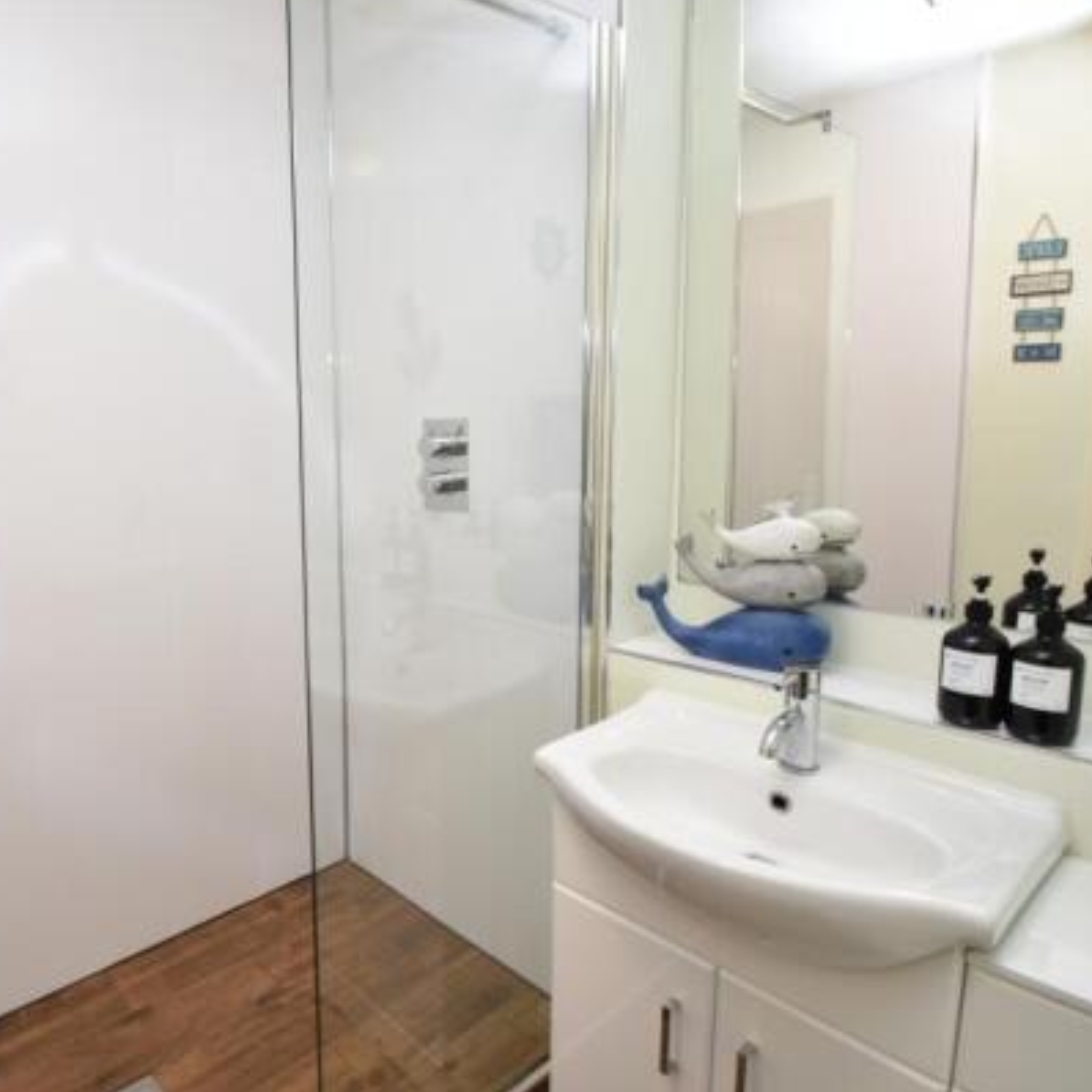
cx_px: 294
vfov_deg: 72.1
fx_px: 749
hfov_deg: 68.2
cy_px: 512
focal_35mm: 21
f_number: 4.5
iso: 100
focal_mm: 10
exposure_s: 1/2.5
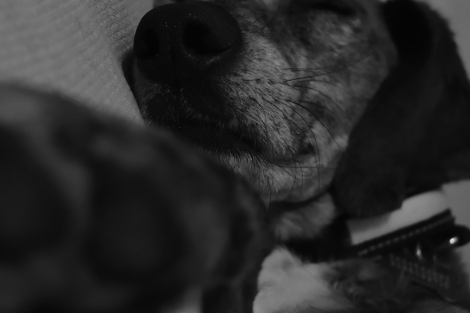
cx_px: 198
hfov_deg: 30.9
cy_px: 103
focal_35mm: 65
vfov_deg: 20.9
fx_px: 849
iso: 3200
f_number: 5.6
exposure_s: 1/30
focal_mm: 32
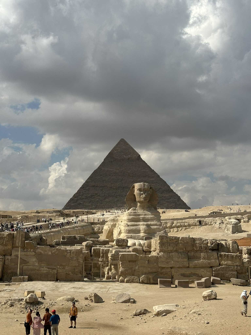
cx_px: 126
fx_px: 464
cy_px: 168
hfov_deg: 30.3
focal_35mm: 48
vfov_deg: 39.7
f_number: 1.78
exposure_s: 1/9804
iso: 64
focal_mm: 6.86
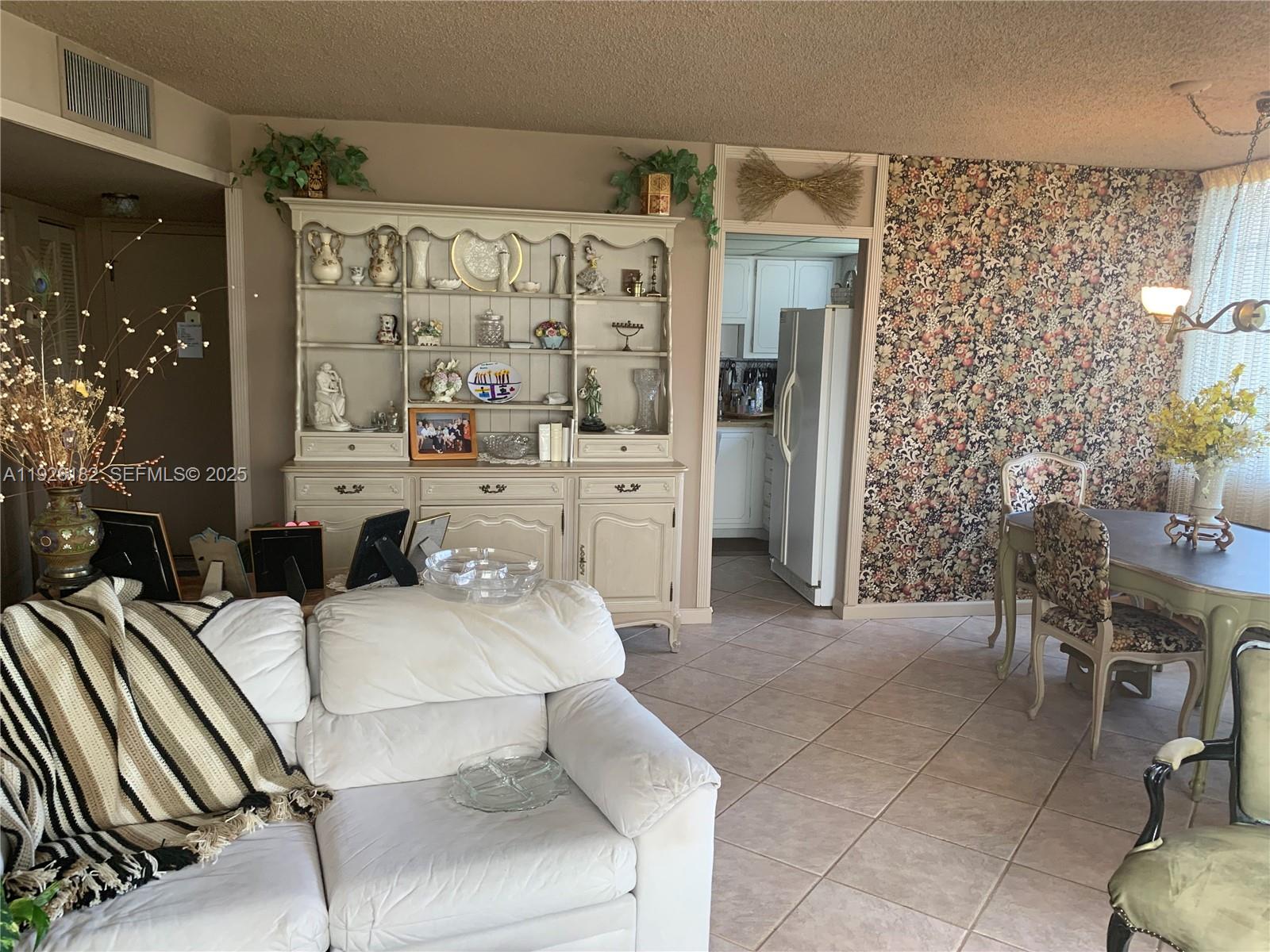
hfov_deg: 67.3
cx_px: 635
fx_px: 954
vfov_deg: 53.1
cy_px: 476
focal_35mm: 26
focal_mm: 4.25
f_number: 1.8
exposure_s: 1/60
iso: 80
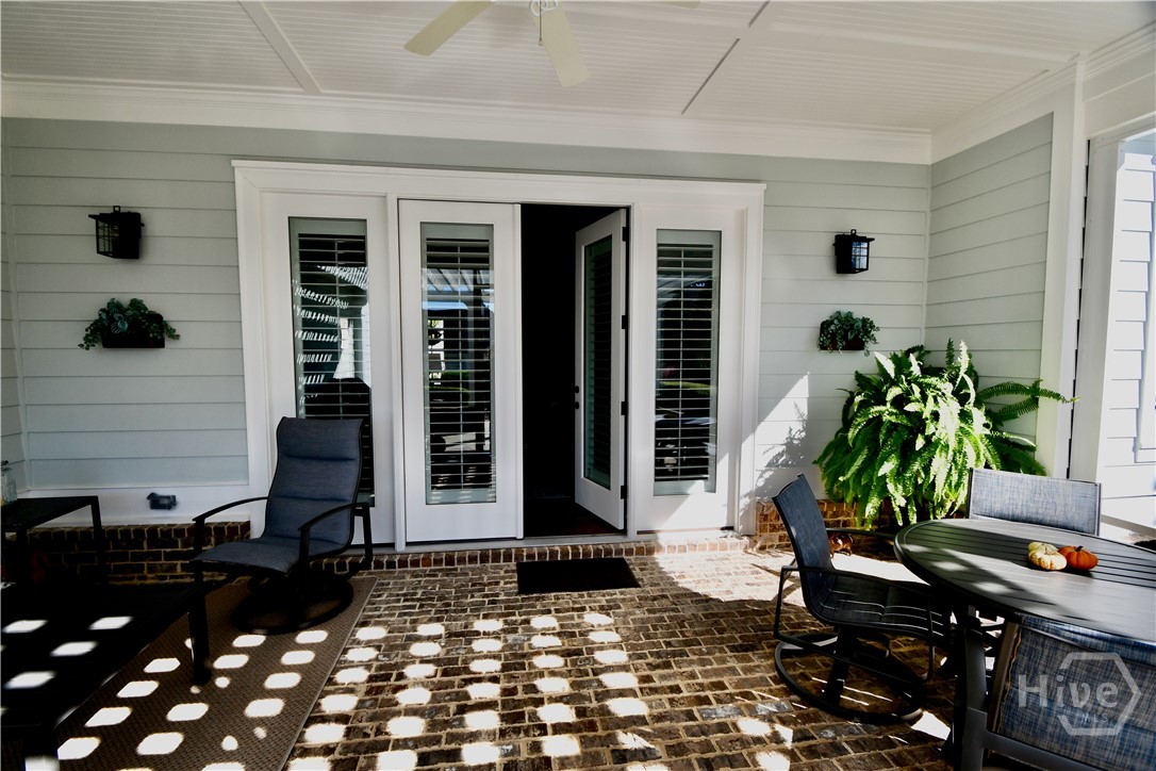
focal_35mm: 15
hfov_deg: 100.4
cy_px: 386
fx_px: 482
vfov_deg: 77.3
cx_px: 578
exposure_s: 1/250
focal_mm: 10
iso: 220
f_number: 5.6
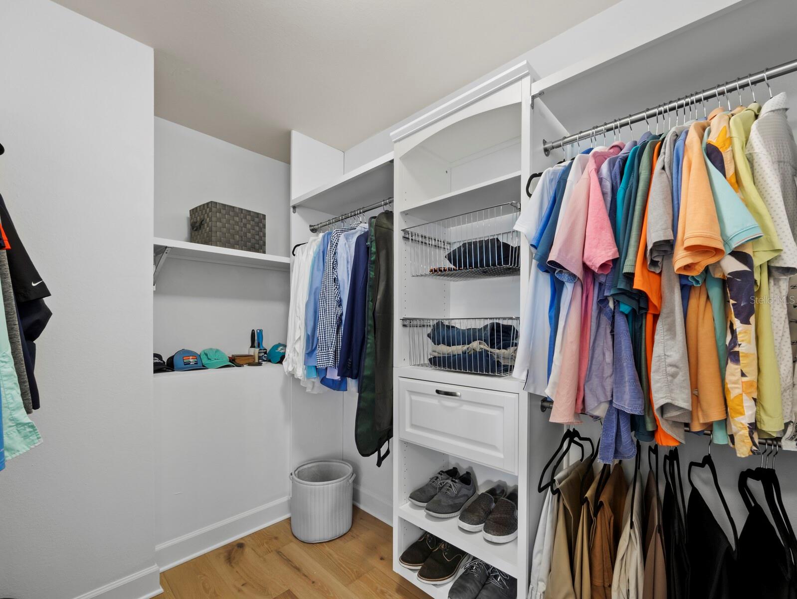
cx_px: 398
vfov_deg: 85.7
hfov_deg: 102.0
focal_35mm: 14
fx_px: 322
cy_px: 300
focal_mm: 7
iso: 250
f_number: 11
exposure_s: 4
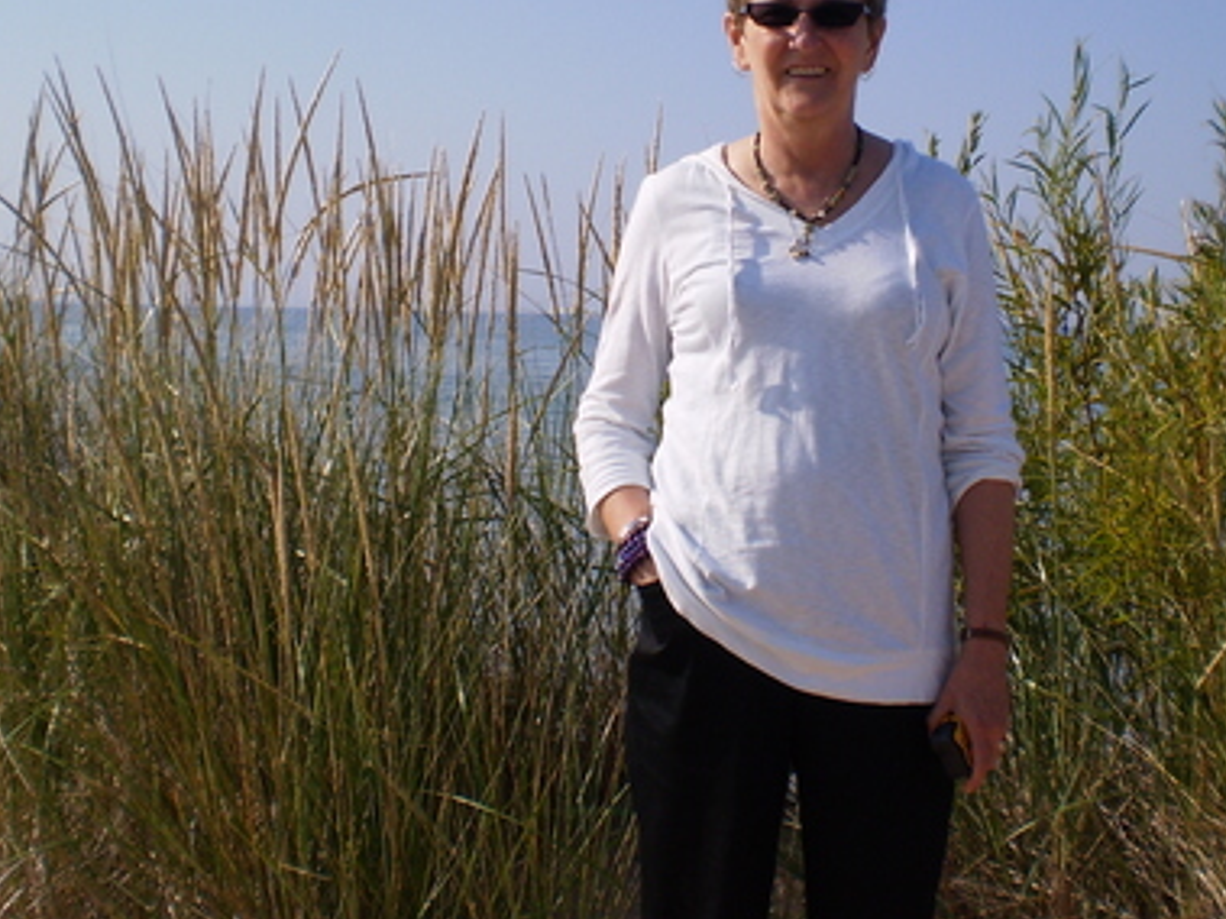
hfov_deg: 33.6
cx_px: 760
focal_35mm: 57
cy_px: 356
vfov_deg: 25.6
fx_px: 2018
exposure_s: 1/1250
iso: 64
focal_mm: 6.3
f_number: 4.6
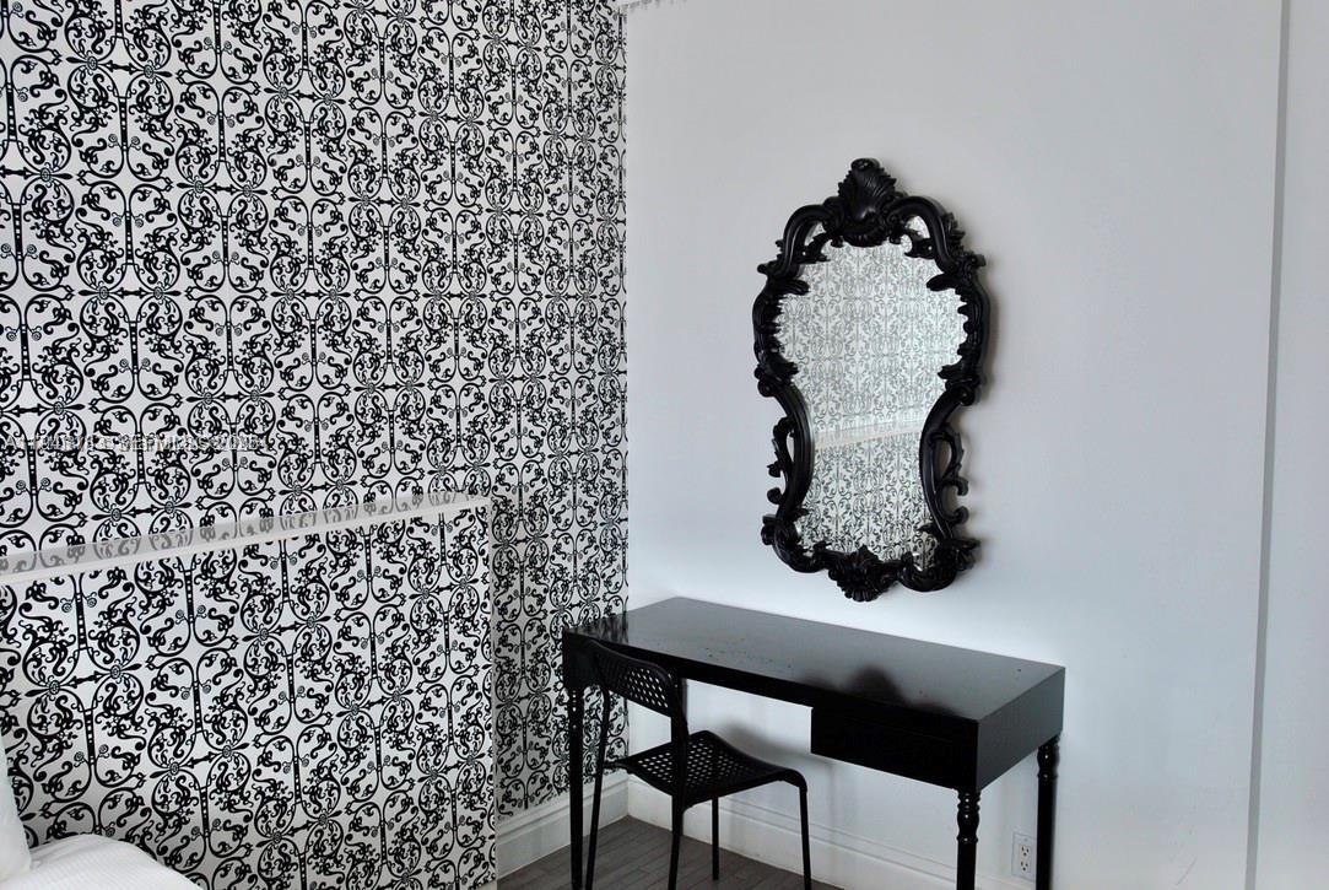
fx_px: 1109
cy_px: 445
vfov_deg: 43.7
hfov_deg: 61.9
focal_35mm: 30
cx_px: 664
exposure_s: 1/50
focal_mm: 20
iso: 200
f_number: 3.5
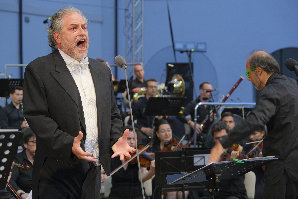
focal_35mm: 101
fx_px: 836
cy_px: 100
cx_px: 149
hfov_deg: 20.2
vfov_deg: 13.6
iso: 640
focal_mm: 67.5
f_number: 4
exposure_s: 1/125
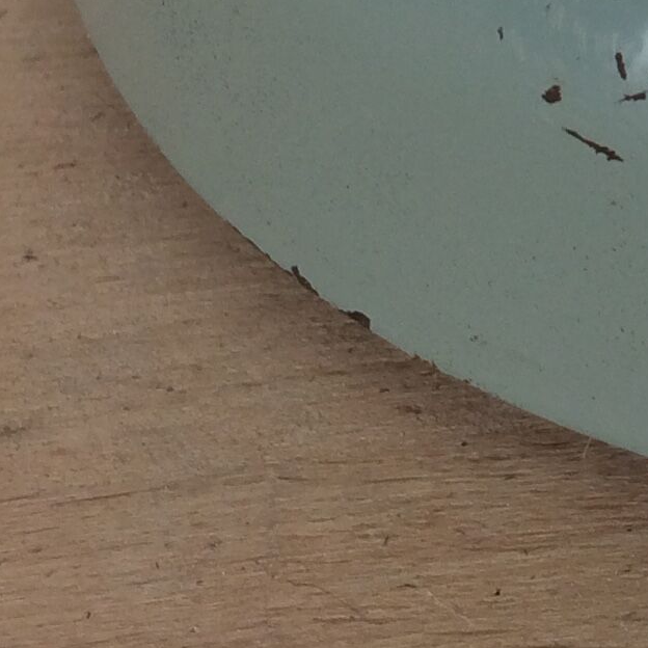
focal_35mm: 134
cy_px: -264
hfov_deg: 11.9
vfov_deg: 12.5
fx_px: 2838
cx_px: 1211
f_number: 2.2
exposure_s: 1/50
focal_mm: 4.15
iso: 32
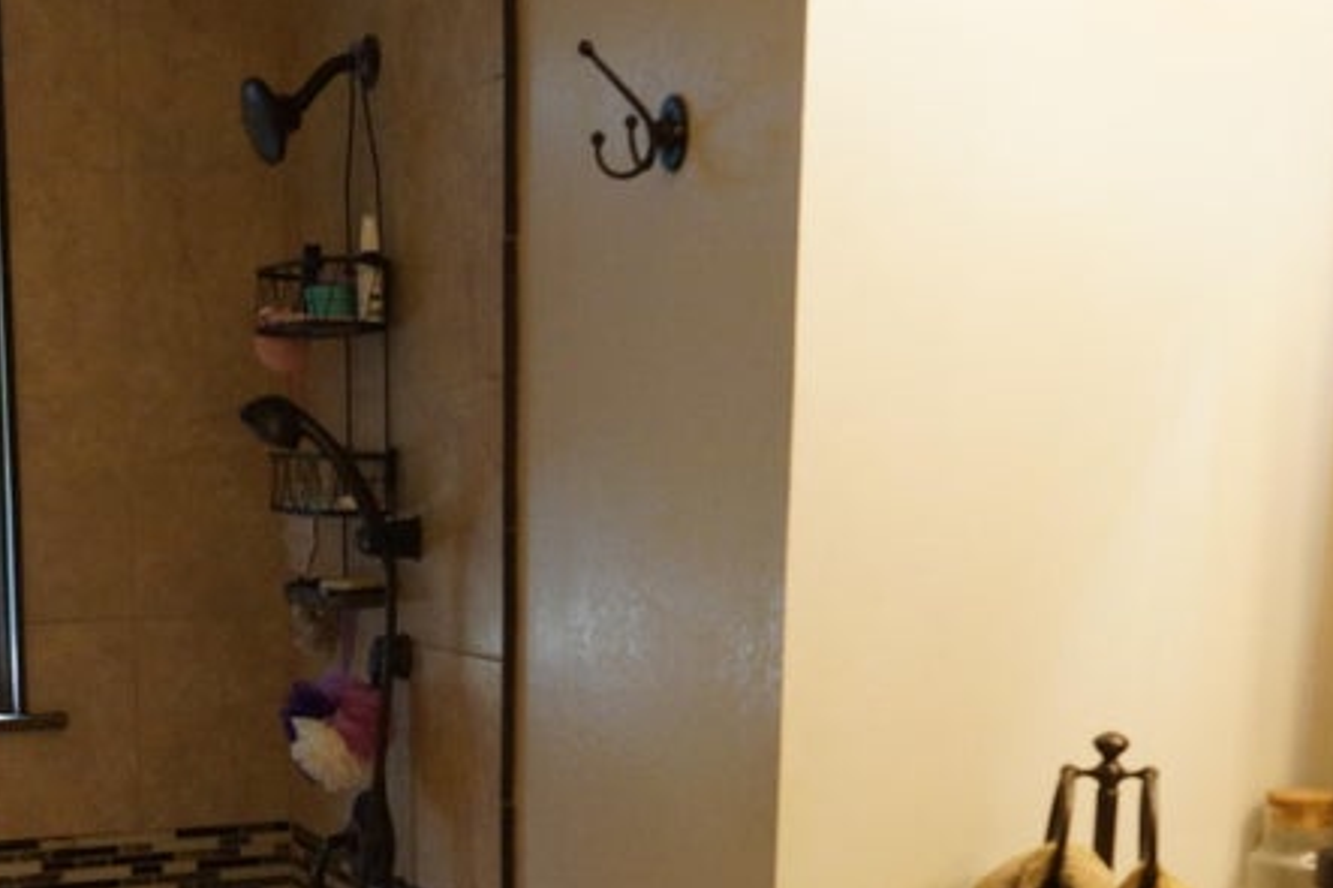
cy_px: 852
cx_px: 385
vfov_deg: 24.9
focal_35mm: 52
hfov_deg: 37.5
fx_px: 1925
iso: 1000
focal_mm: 16
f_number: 4
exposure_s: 1/60
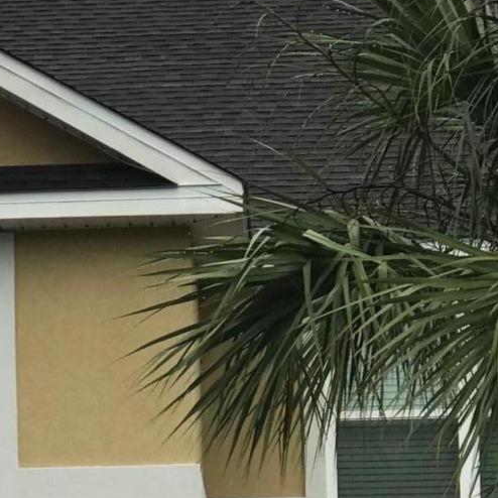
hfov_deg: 8.6
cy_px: 687
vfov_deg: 8.4
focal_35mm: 204
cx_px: 63
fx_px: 3320
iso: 20
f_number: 2.8
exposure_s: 1/188
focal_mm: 6.6
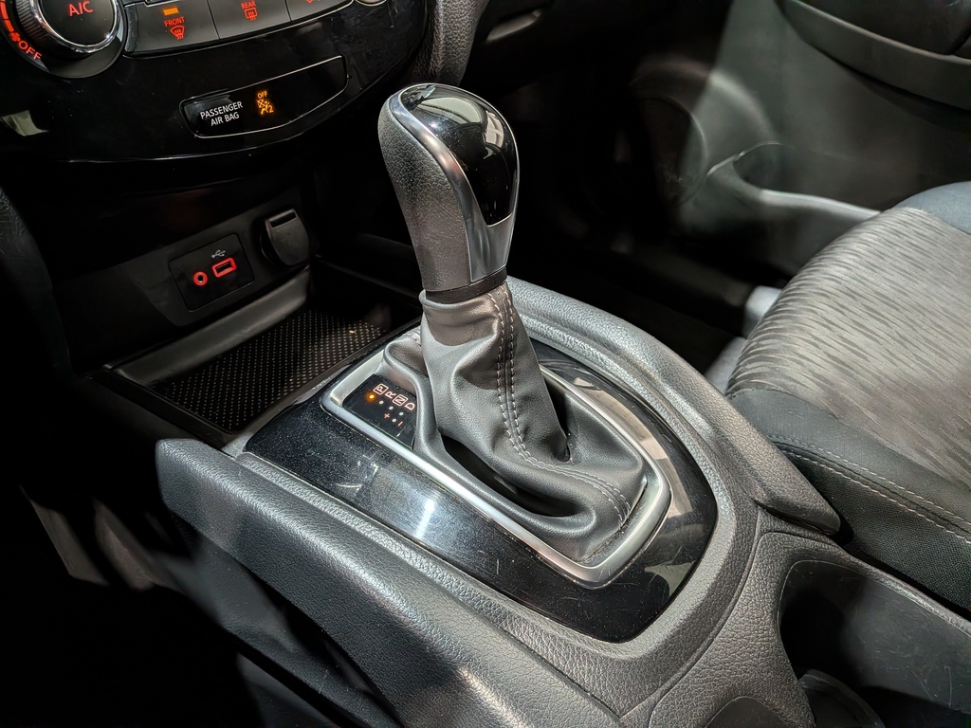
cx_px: 486
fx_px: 673
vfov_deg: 56.8
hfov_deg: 71.6
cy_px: 364
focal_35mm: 24
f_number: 1.7
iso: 89
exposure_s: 1/100
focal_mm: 4.53
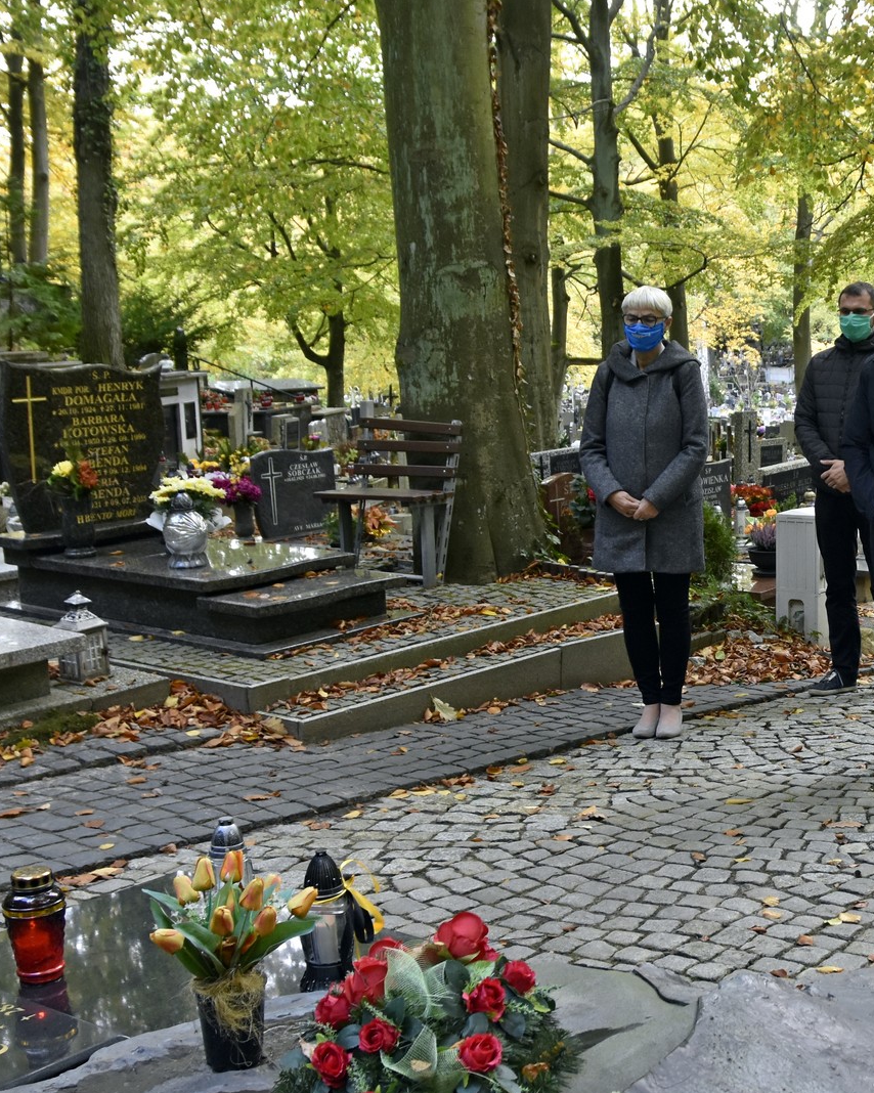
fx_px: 1485
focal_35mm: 46
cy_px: 512
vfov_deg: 40.4
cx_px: 878
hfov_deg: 30.4
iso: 800
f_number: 4.5
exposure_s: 1/100
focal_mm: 17
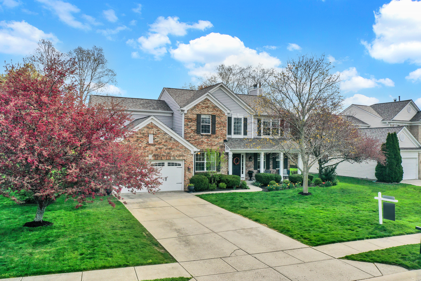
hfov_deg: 65.5
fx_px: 327
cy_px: 140
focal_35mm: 28
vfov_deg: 46.4
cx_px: 210
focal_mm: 10.26
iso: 100
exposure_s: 1/640
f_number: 6.3
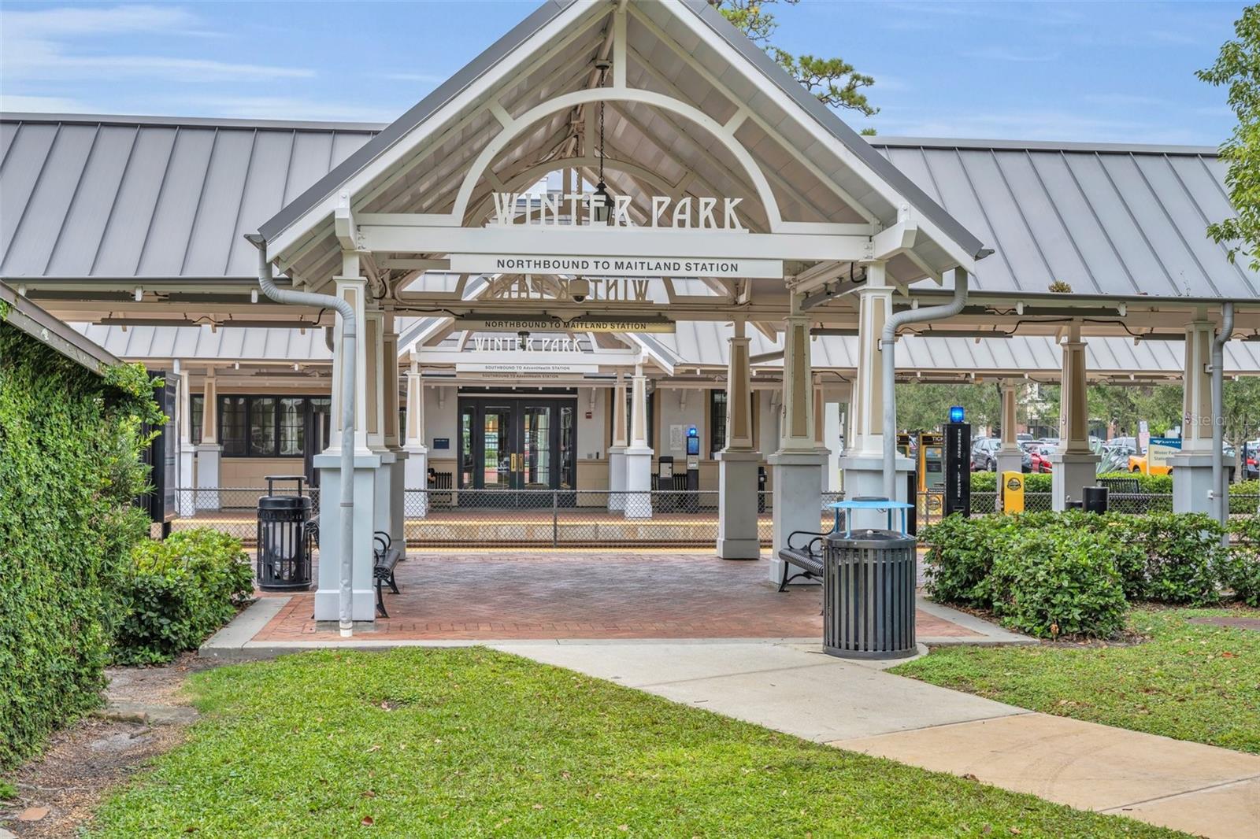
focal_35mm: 44
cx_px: 630
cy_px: 420
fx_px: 1540
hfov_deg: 44.5
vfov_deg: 30.5
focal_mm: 44
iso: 100
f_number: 7.1
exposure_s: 1/100
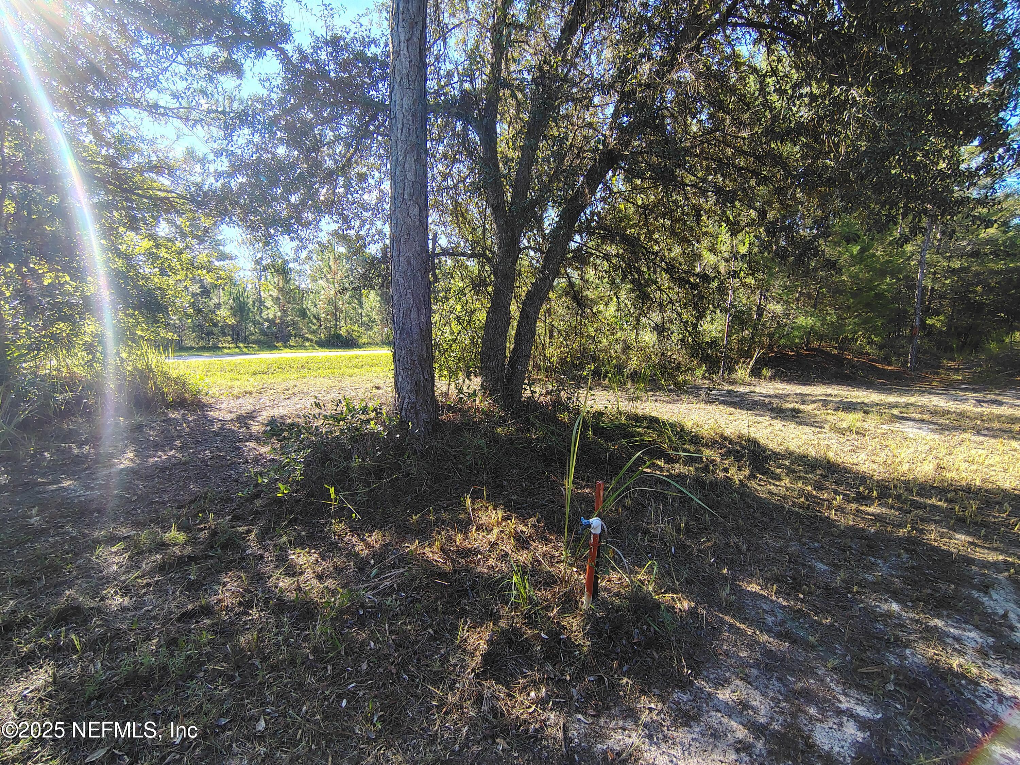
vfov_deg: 78.1
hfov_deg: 94.5
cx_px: 510
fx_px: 471
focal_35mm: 16
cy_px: 382
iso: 100
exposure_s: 1/195
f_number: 2.2
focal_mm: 2.13
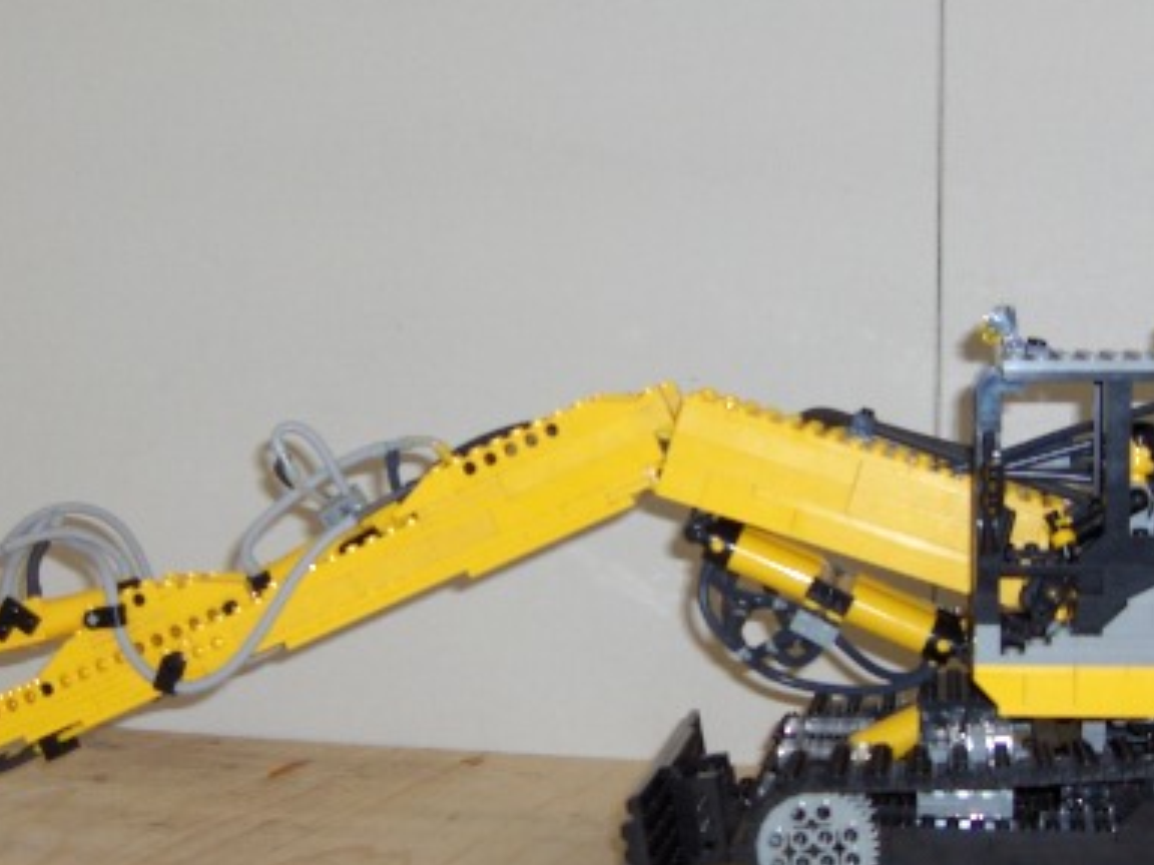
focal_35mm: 65
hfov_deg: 29.8
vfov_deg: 22.6
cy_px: 508
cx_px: 604
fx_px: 2167
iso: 100
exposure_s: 1/60
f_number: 2.8
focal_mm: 8
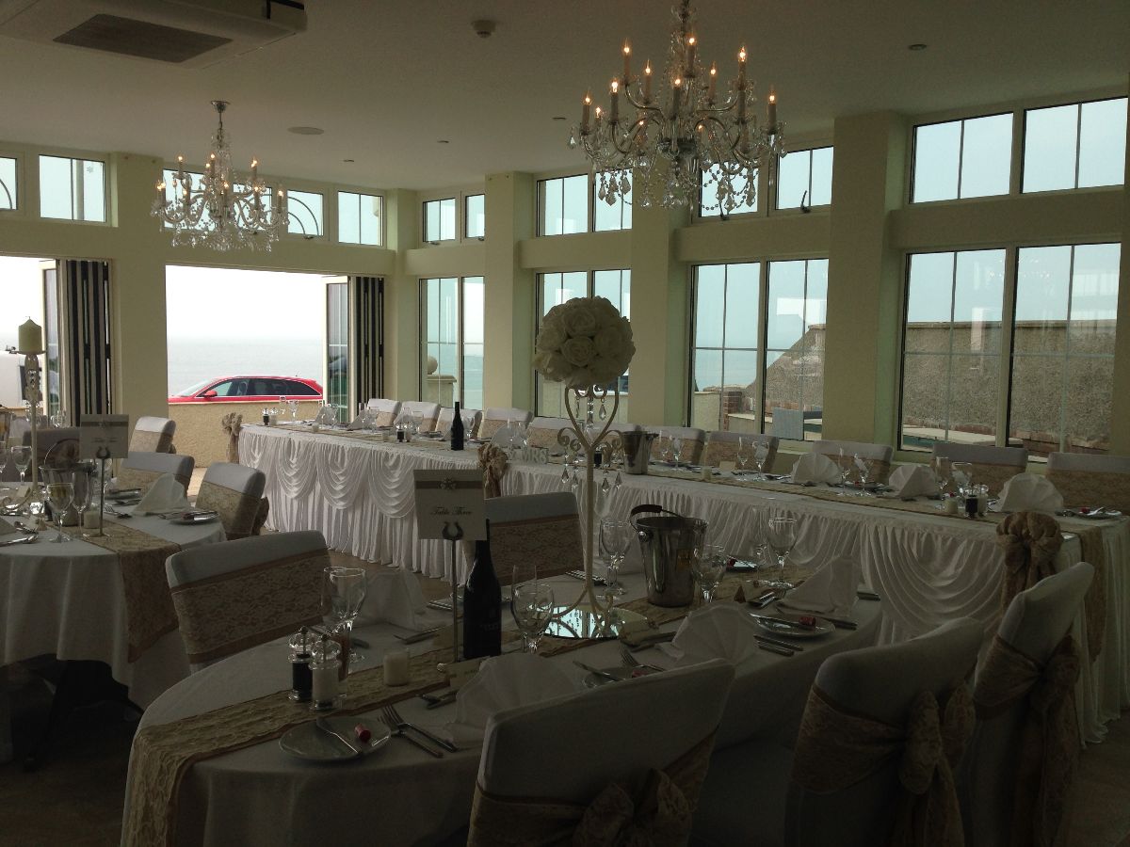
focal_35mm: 33
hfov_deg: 55.4
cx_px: 565
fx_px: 1077
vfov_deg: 42.9
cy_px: 424
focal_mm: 4.12
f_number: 2.4
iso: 50
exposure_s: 1/809
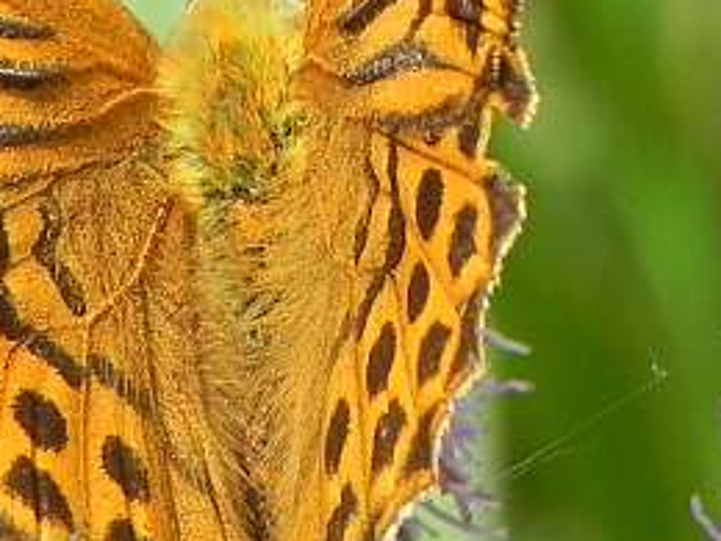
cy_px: 214
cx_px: 690
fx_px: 8623
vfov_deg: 3.6
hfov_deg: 4.8
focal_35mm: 414
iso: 160
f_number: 5
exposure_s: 1/496
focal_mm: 18.8
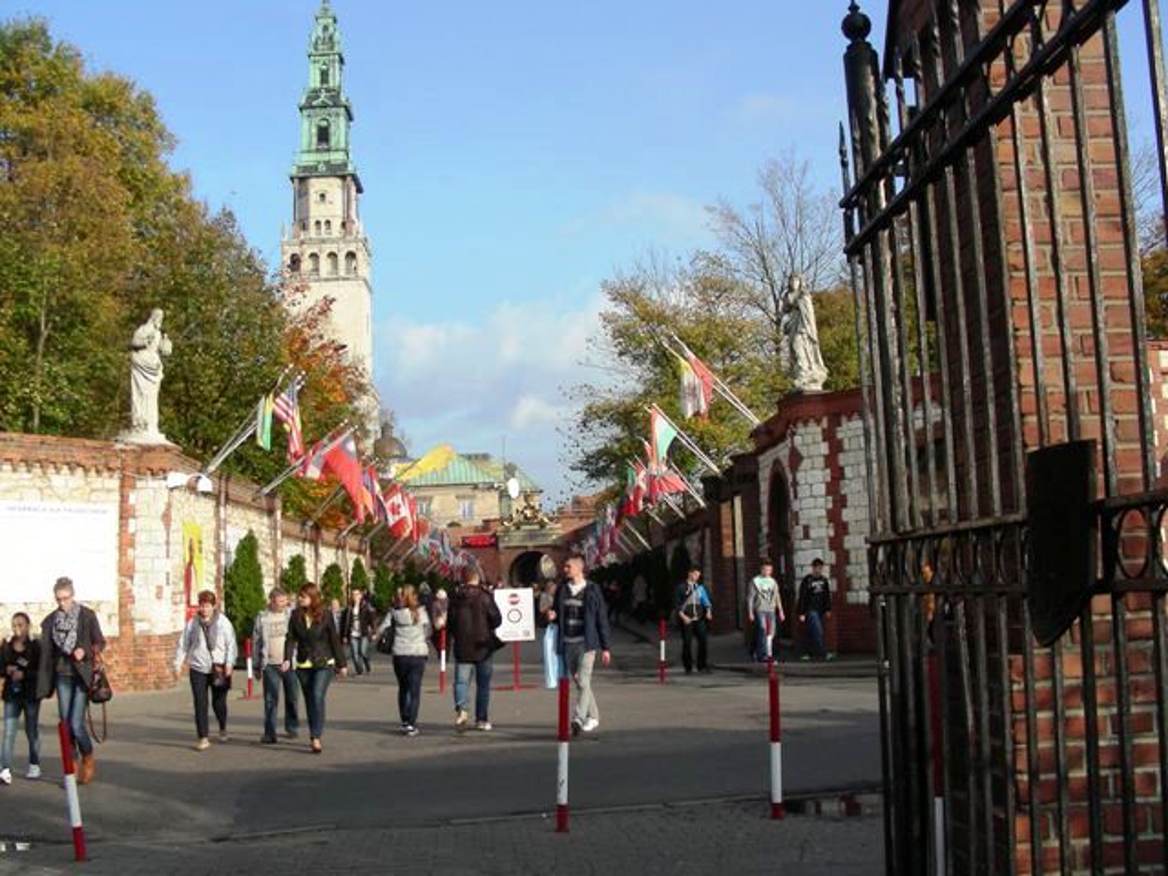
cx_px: 584
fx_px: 1282
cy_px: 438
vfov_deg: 37.7
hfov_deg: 49.0
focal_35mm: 38
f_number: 4
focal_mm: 6.3
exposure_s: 1/394
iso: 50
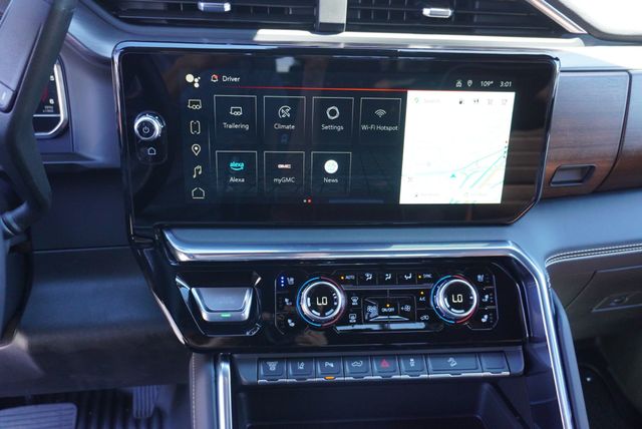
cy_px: 214
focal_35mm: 30
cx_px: 321
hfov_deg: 61.9
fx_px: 535
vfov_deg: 43.7
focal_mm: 20
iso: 1600
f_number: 4
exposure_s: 1/320
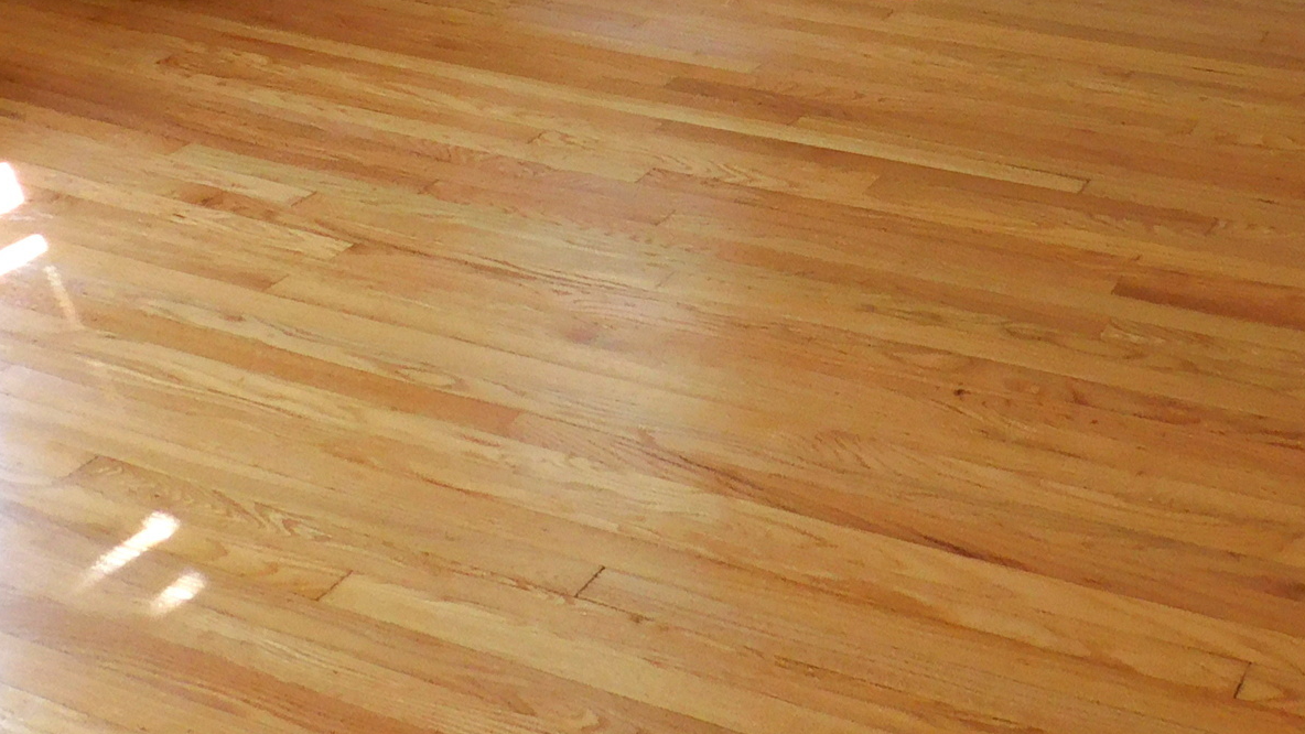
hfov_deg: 32.3
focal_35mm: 65
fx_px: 2249
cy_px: -533
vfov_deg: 16.1
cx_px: 783
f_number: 3
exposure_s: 1/160
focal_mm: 4
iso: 125
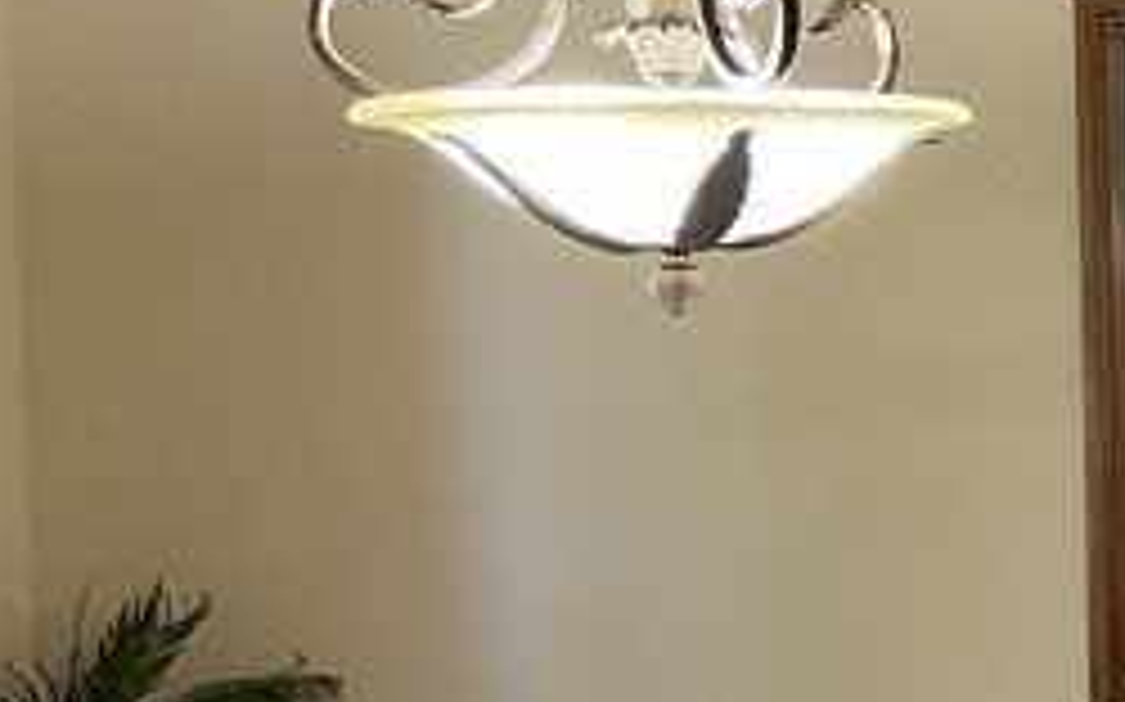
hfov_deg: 15.4
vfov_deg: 10.3
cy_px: 657
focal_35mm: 126
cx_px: 1634
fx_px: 3861
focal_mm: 3
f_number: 1.8
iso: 160
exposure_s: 1/60
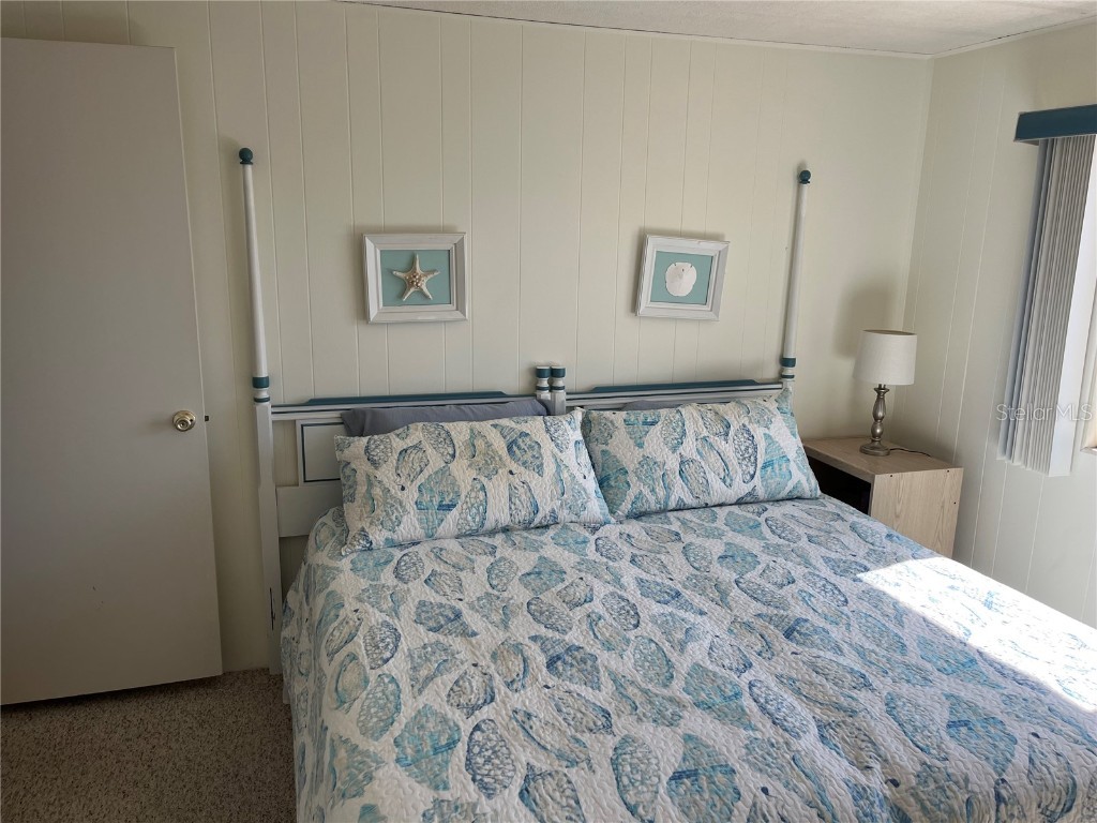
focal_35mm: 26
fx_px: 824
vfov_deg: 53.1
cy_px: 412
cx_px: 548
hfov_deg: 67.3
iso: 50
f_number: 1.6
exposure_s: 1/668
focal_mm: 5.1
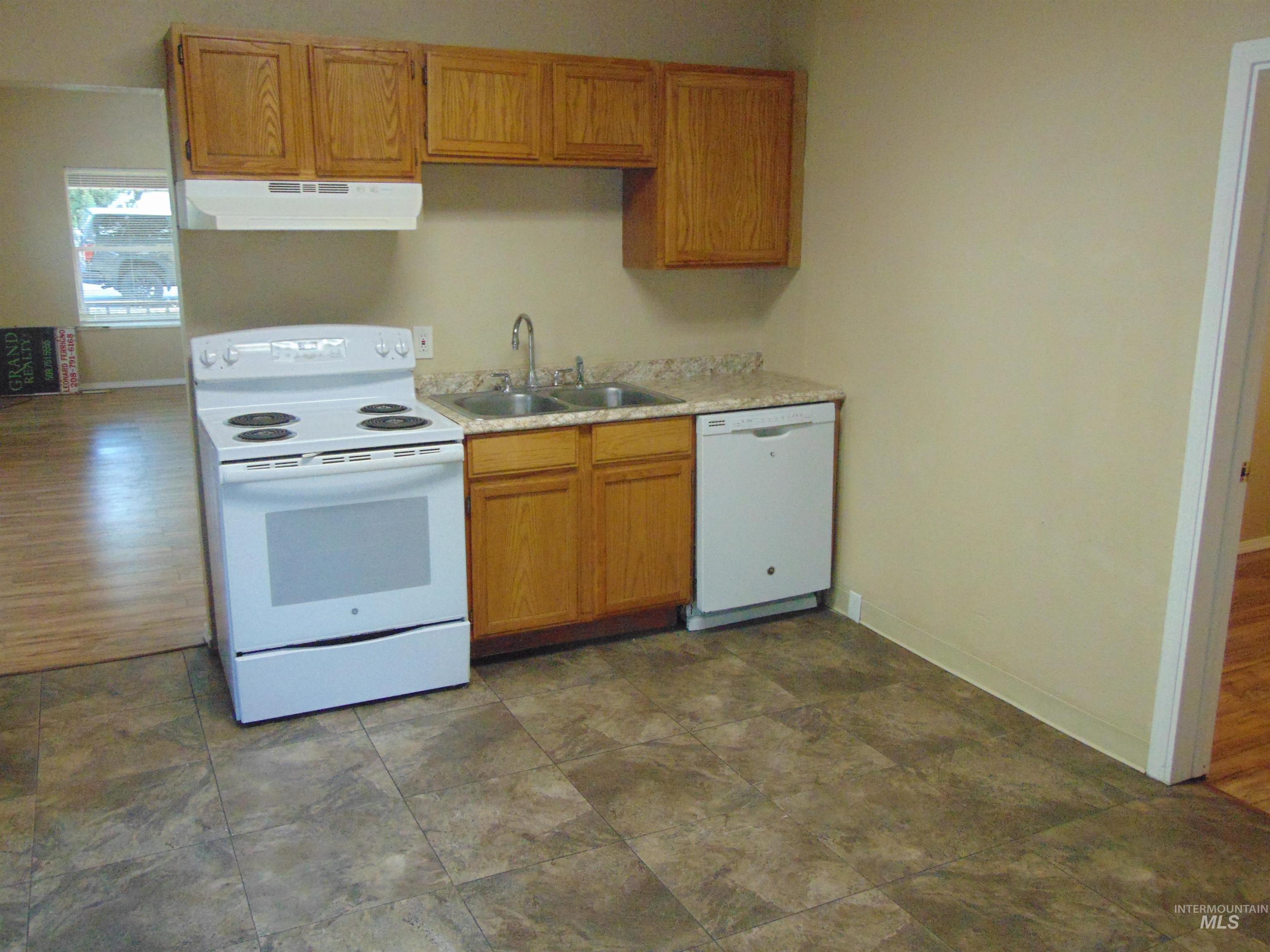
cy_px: 476
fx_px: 1101
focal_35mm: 30
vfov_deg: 46.8
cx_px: 635
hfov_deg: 60.0
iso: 500
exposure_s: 1/60
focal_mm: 5.4
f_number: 3.1
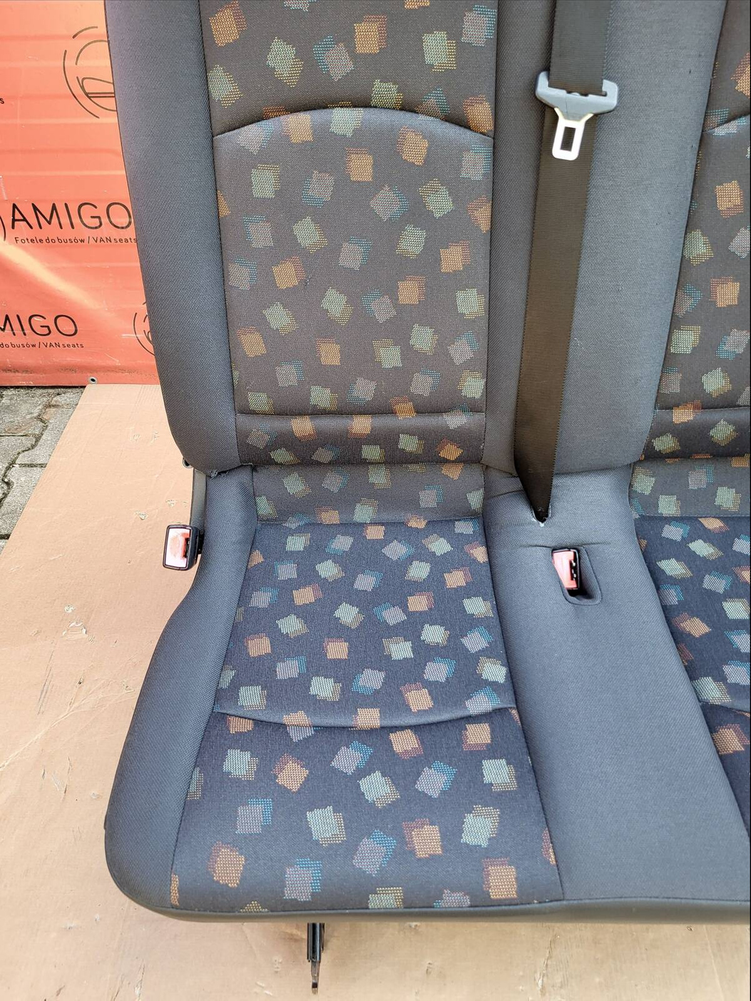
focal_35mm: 26
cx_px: 376
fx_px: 752
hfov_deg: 53.1
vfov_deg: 67.3
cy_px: 500
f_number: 1.8
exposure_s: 1/100
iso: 100
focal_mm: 5.4
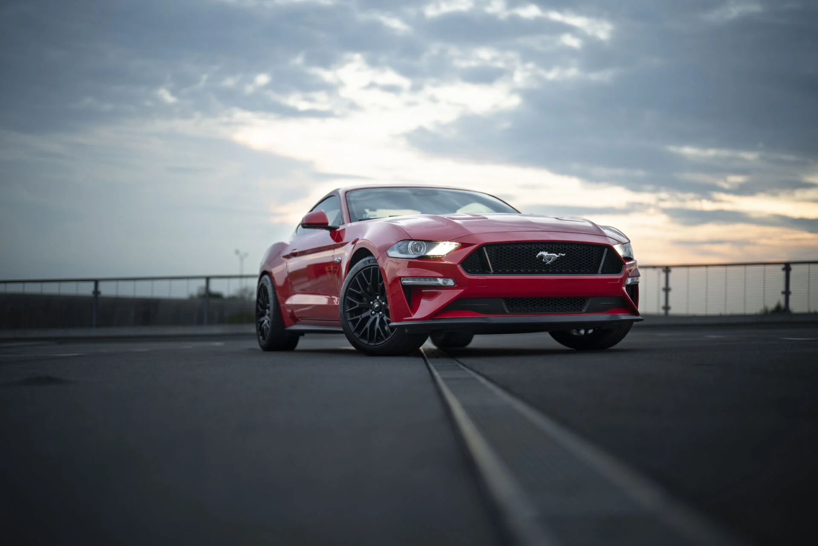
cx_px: 409
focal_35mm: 50
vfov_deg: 27.0
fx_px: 1136
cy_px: 273
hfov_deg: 39.6
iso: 100
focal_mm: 50
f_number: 1.2
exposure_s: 1/320
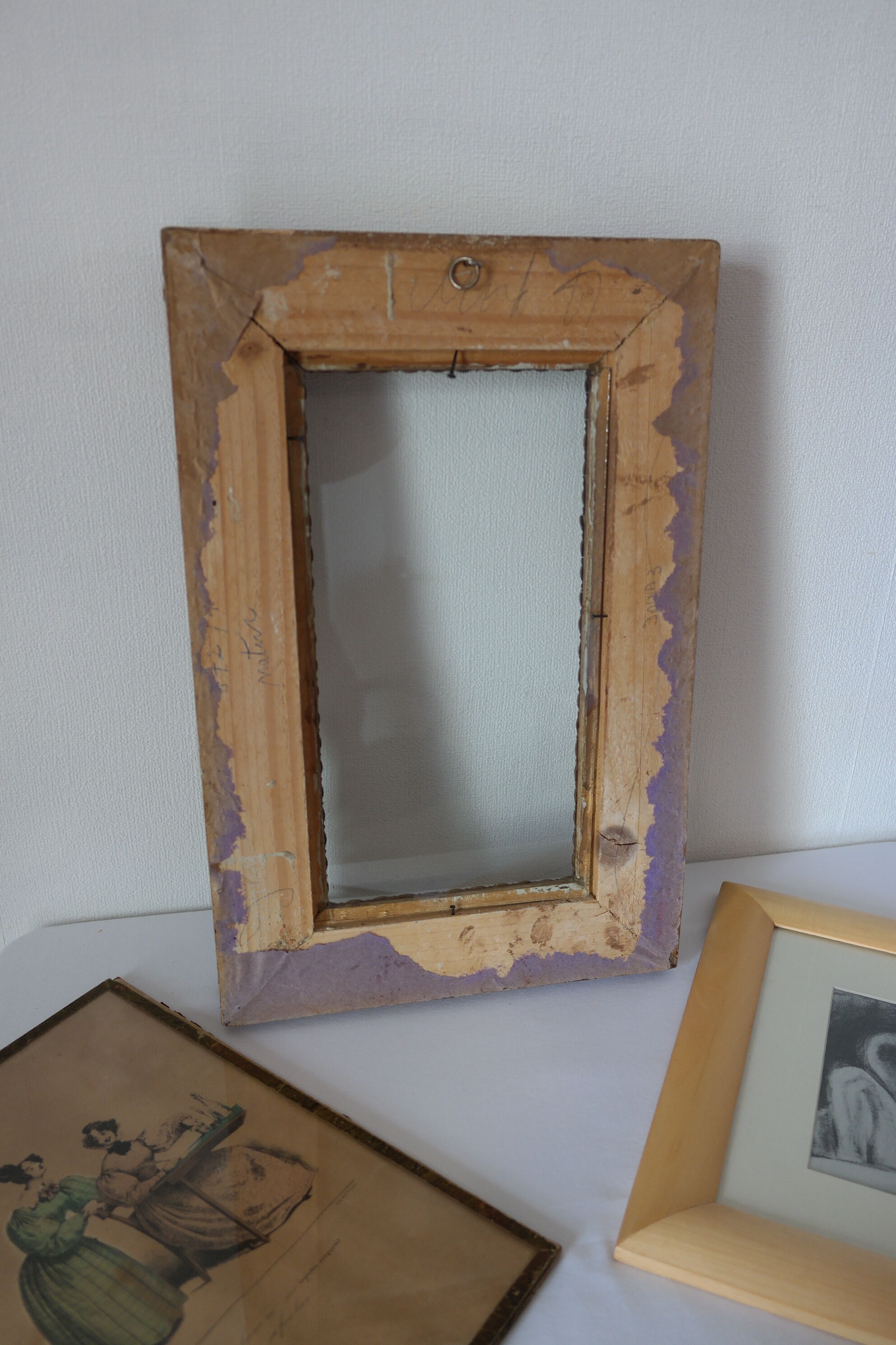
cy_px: 672
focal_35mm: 30
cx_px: 448
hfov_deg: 43.6
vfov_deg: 61.9
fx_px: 1120
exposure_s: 1/40
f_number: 3.5
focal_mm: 20
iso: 200
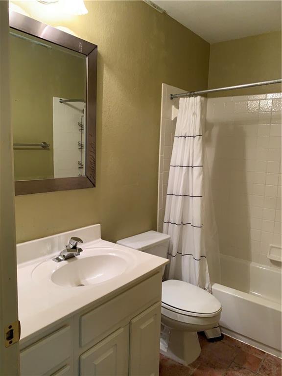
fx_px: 282
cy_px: 188
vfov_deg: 67.3
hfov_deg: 53.1
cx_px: 141
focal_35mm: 26
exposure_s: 1/60
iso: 200
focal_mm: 4.25
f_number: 1.8
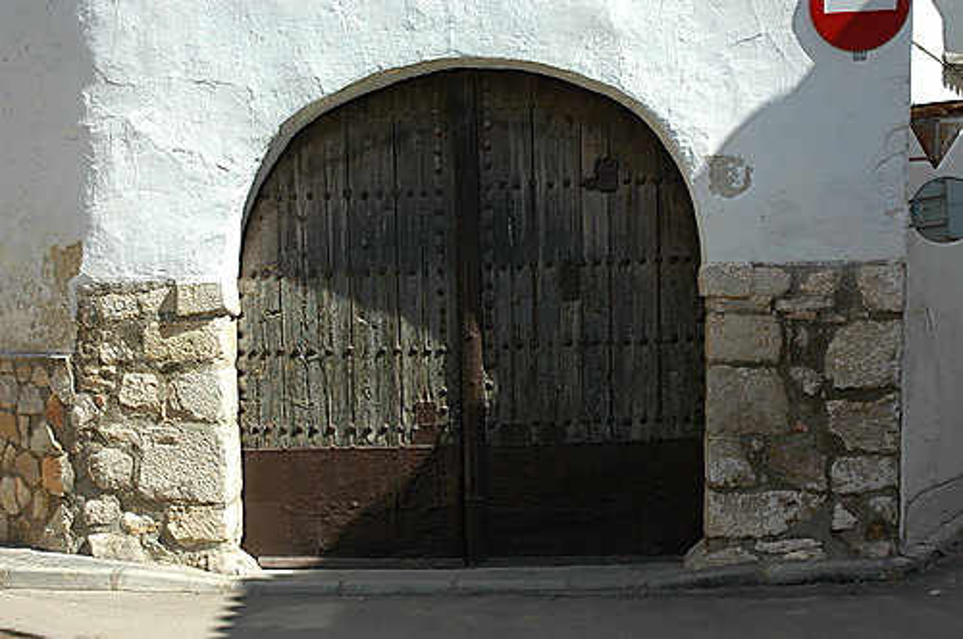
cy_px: 320
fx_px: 1082
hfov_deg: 48.0
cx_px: 482
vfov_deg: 32.9
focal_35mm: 40
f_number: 10
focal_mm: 27
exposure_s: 1/200
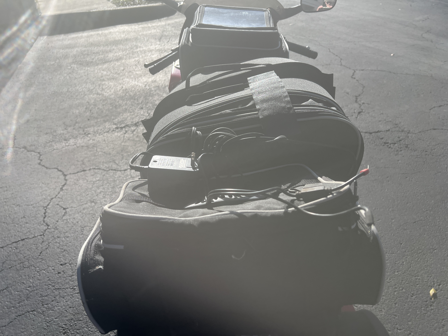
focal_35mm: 26
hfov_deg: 67.3
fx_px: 336
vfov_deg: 53.1
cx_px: 224
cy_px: 168
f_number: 1.5
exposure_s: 1/3460
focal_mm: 5.7
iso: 50
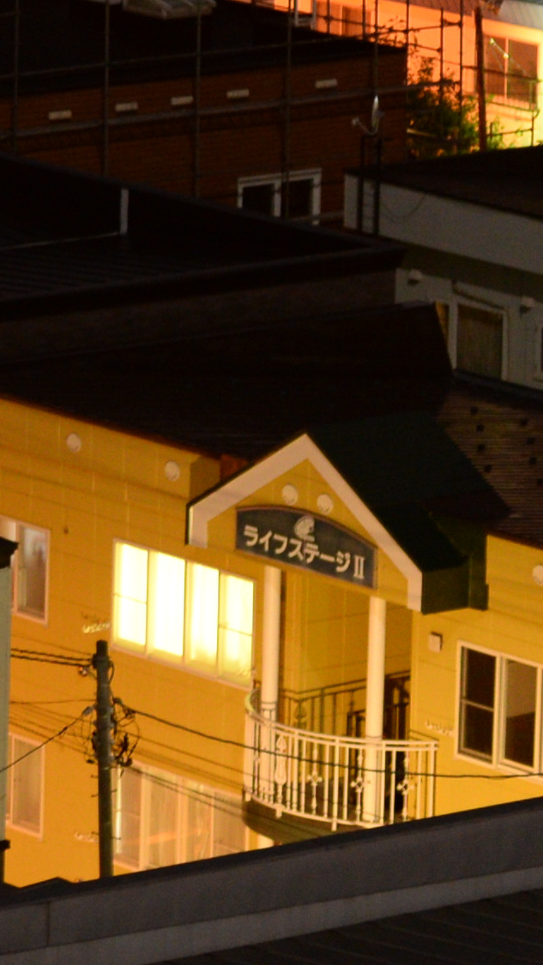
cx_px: -1548
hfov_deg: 4.1
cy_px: -435
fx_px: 7170
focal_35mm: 280
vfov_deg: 7.6
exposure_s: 2
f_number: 4.5
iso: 800
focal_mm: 50
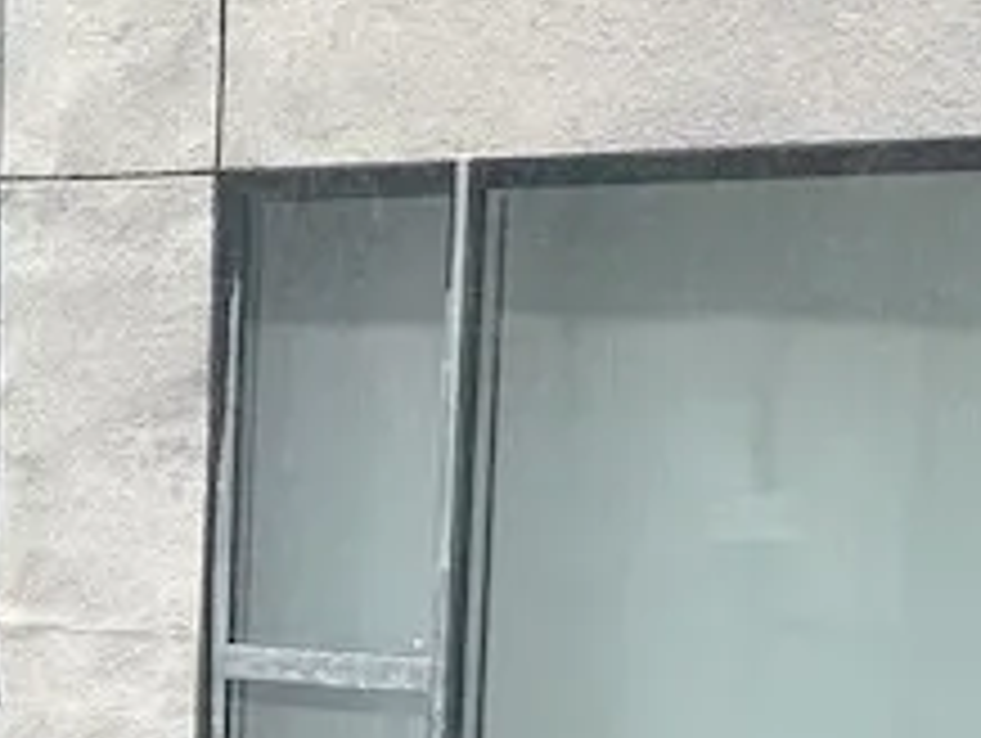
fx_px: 2185
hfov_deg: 25.0
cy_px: 724
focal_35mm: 77
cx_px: 225
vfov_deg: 18.7
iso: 40
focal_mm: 2.22
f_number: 2.2
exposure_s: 1/176
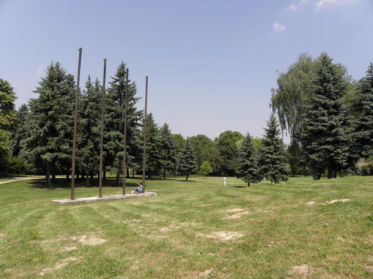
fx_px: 280
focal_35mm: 26
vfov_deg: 53.1
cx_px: 186
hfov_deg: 67.3
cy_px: 140
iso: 64
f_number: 5.6
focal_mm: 4.6
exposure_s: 1/250
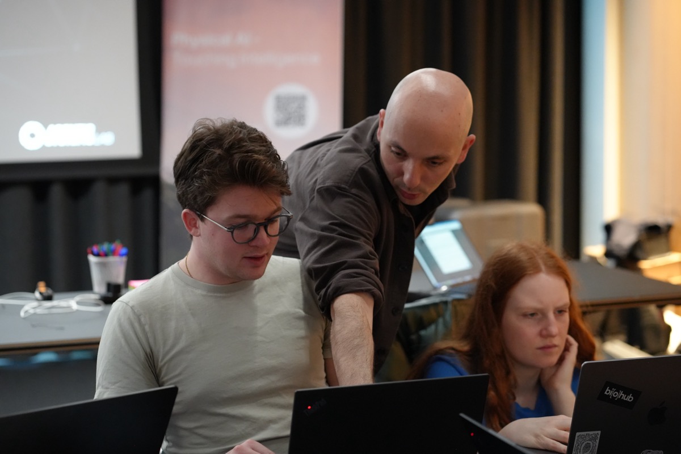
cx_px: 340
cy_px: 227
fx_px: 1608
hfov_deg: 23.9
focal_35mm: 85
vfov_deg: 16.1
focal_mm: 85
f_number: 4
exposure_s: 1/160
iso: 8000
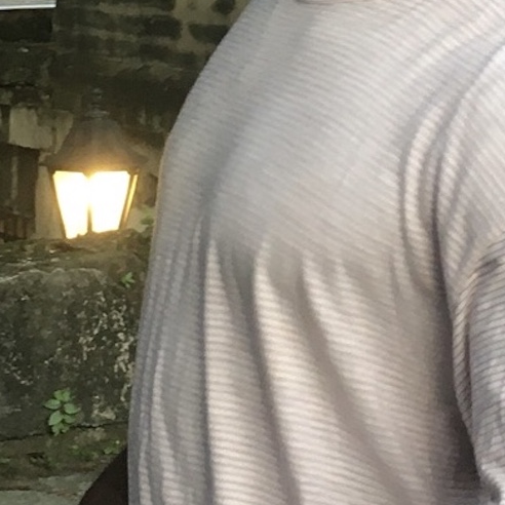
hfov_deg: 17.4
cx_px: 337
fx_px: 1651
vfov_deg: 16.5
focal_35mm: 100
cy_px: -144
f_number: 2.2
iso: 64
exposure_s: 1/30
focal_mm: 4.15
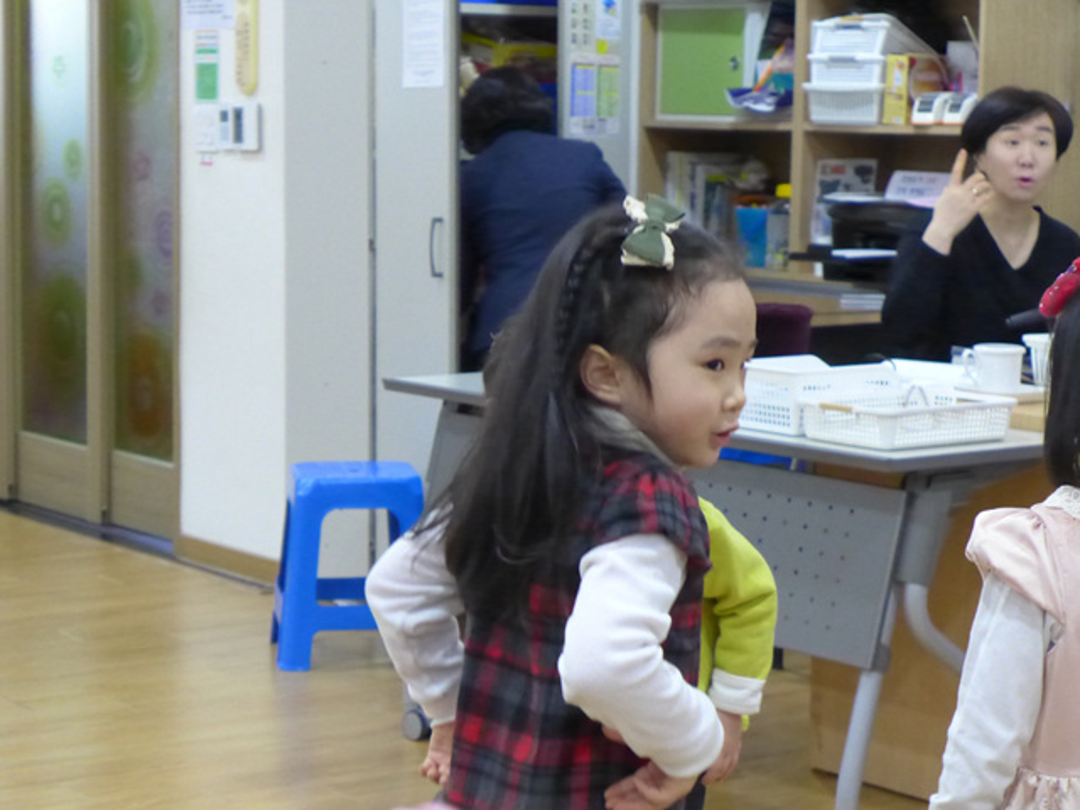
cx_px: 540
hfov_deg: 21.8
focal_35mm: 90
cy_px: 405
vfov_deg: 16.4
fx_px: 2808
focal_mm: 17.7
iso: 1600
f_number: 2.3
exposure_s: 1/400
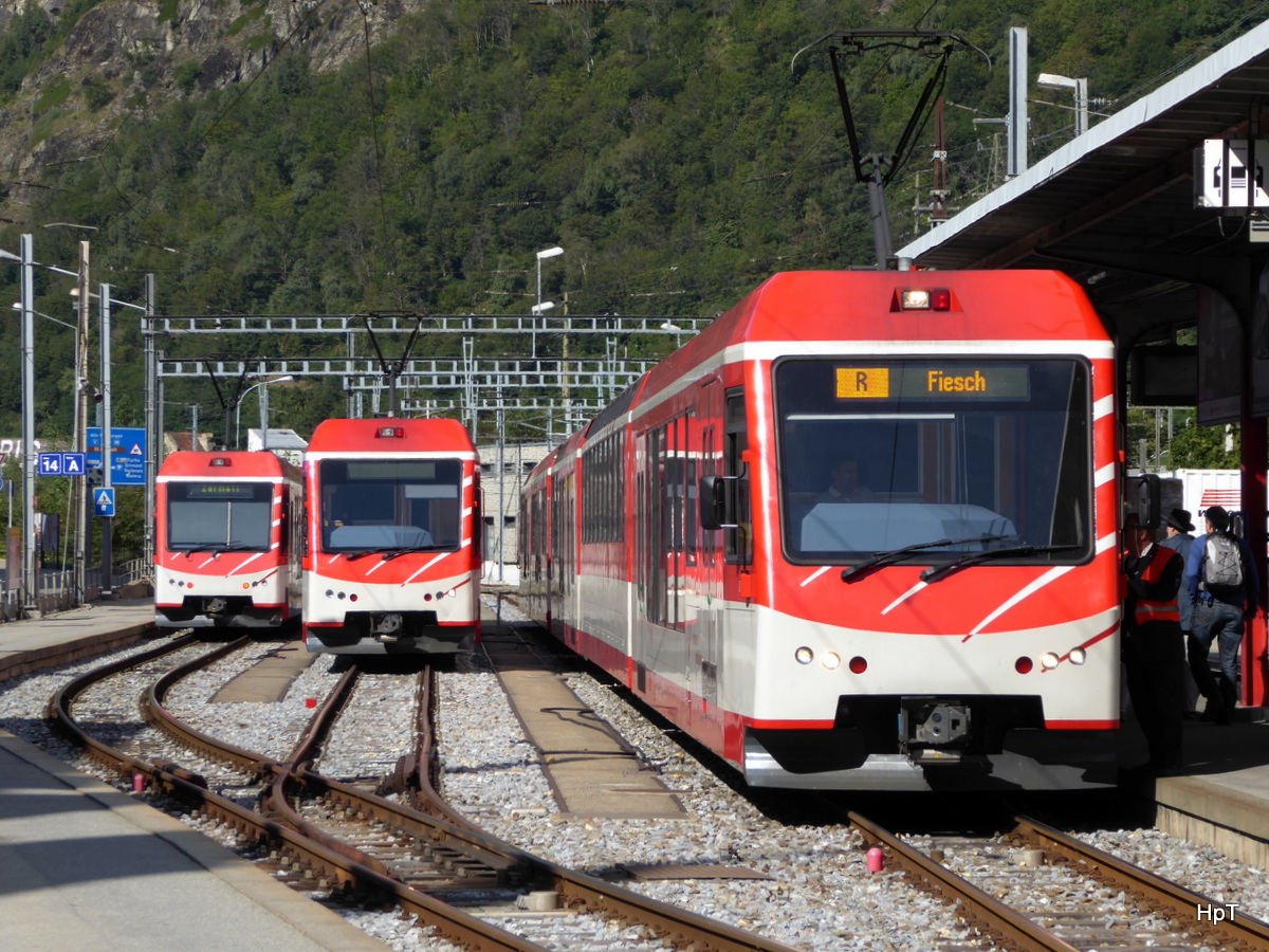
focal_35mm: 159
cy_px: 476
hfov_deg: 12.4
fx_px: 5829
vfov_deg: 9.3
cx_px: 634
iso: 80
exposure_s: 1/320
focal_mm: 25.6
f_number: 5.4
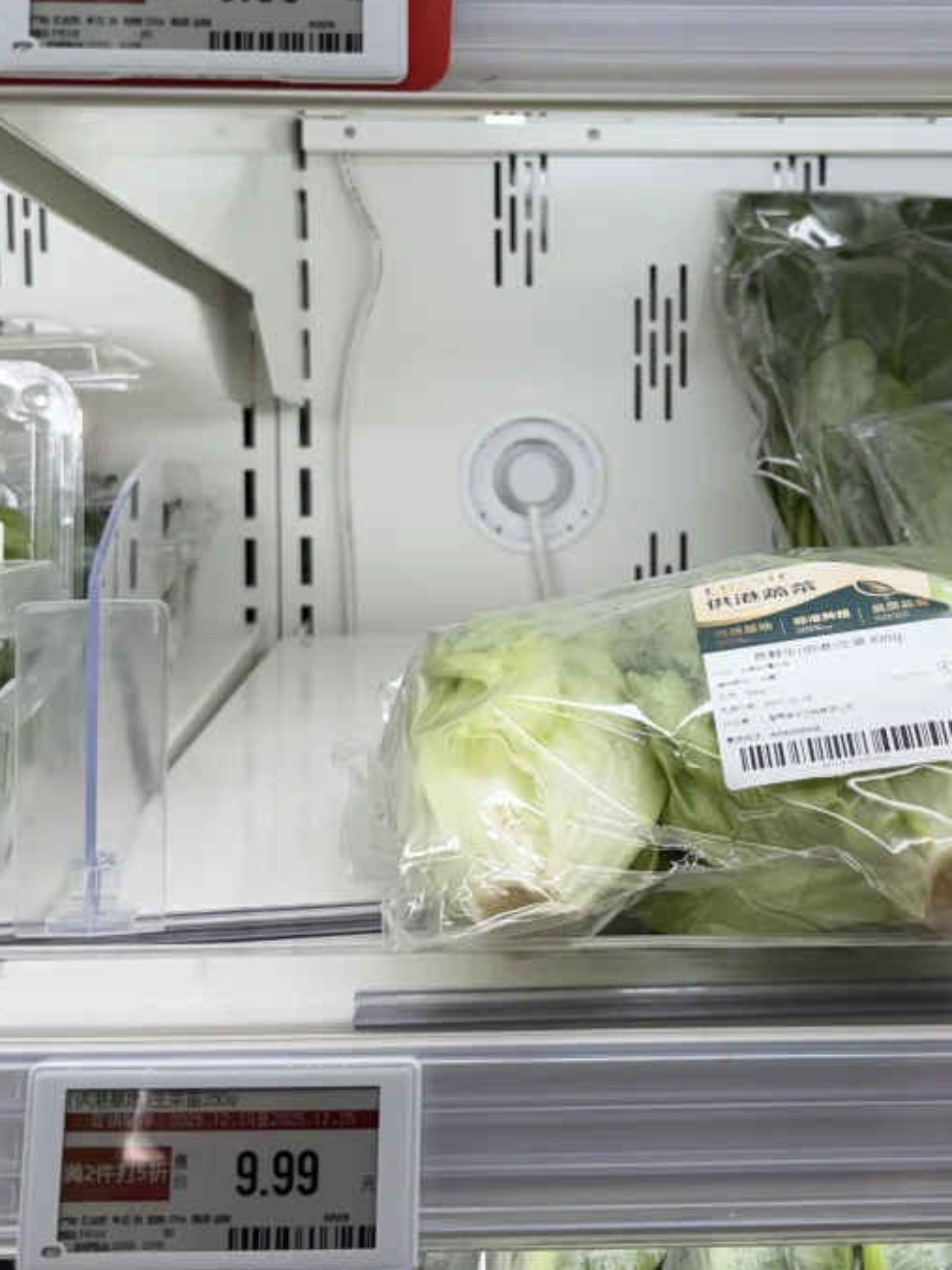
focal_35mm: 51
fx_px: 1871
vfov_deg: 36.9
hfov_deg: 28.2
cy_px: 363
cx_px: 690
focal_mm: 6.76
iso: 80
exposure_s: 1/395
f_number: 1.78
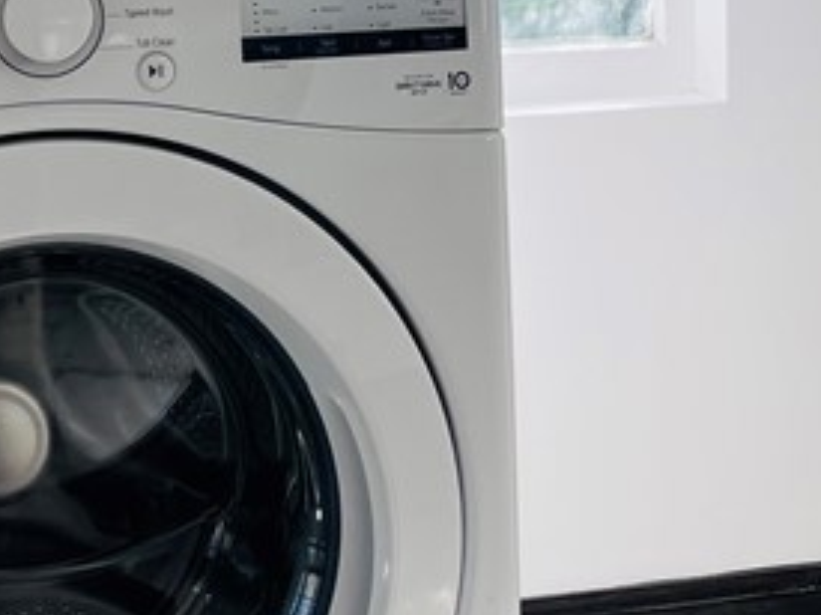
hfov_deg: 21.1
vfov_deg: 15.2
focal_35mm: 93
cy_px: -167
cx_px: 412
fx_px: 2205
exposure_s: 1/284
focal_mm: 5.1
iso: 32
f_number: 1.6
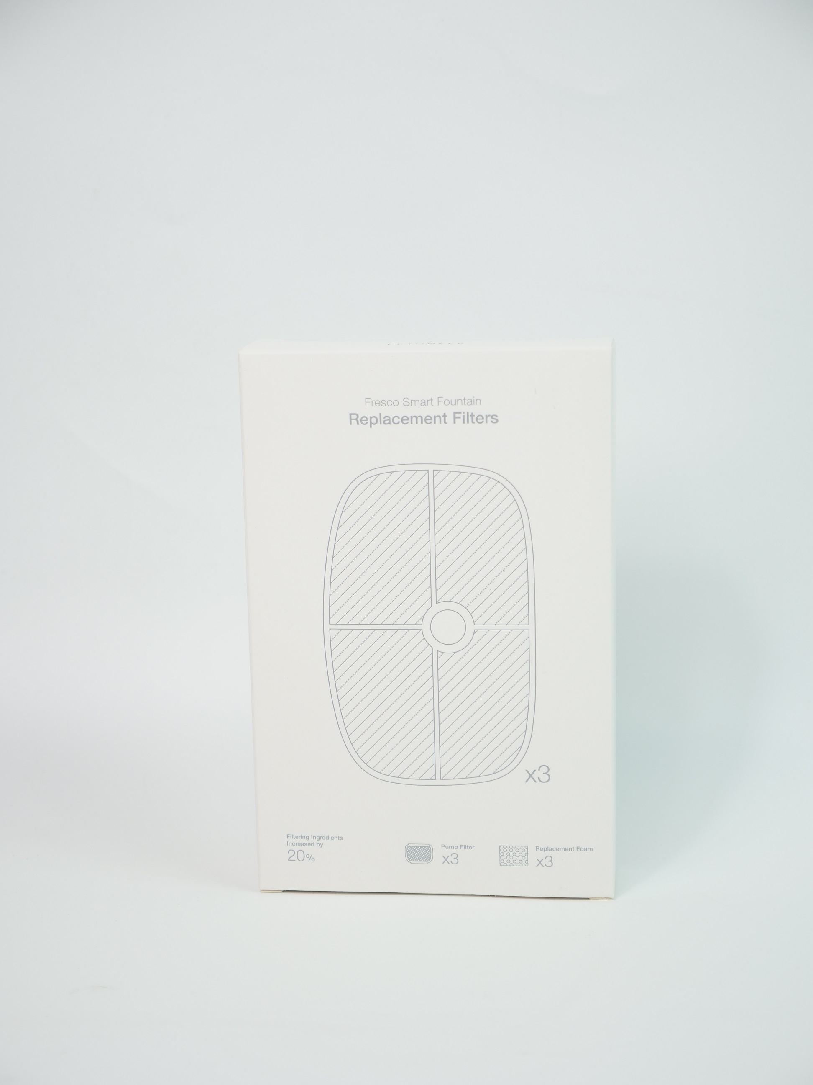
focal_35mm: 64
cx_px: 406
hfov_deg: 22.9
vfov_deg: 30.3
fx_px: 2004
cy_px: 542
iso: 200
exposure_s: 1/250
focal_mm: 32
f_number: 2.8
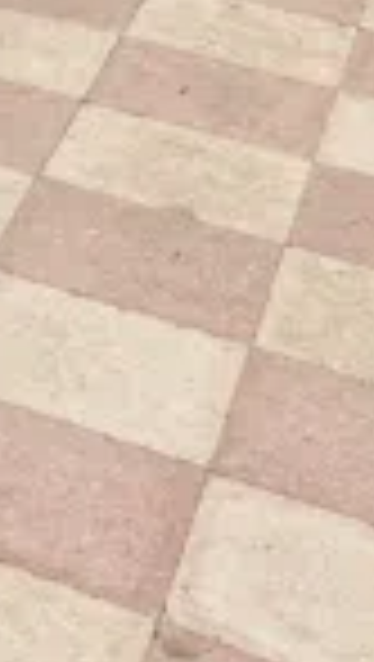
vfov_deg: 17.9
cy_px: -131
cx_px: -978
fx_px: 2004
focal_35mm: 114
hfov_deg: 8.0
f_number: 1.78
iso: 64
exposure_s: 1/181
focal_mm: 6.86
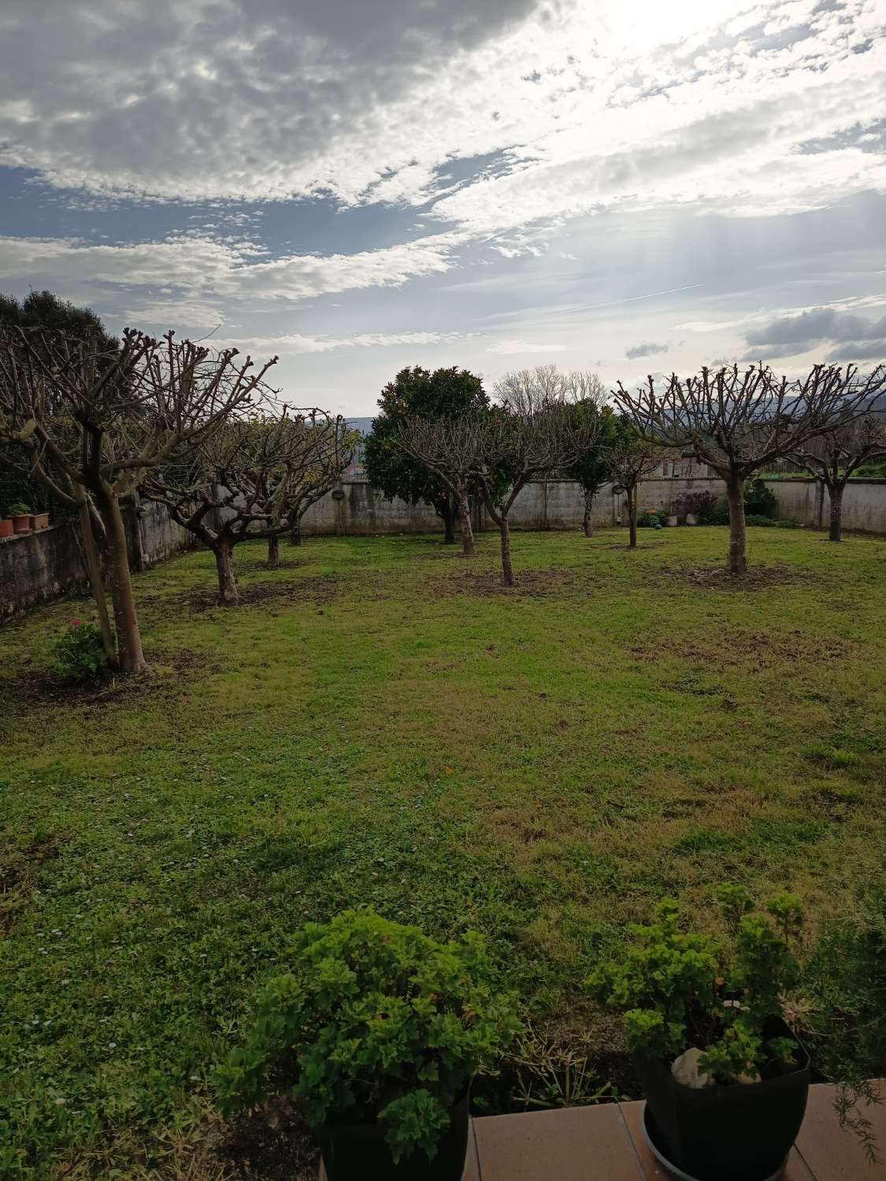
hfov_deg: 56.8
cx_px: 443
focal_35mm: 24
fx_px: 819
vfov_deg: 71.6
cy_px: 590
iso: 51
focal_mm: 5.24
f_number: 1.7
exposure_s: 1/684
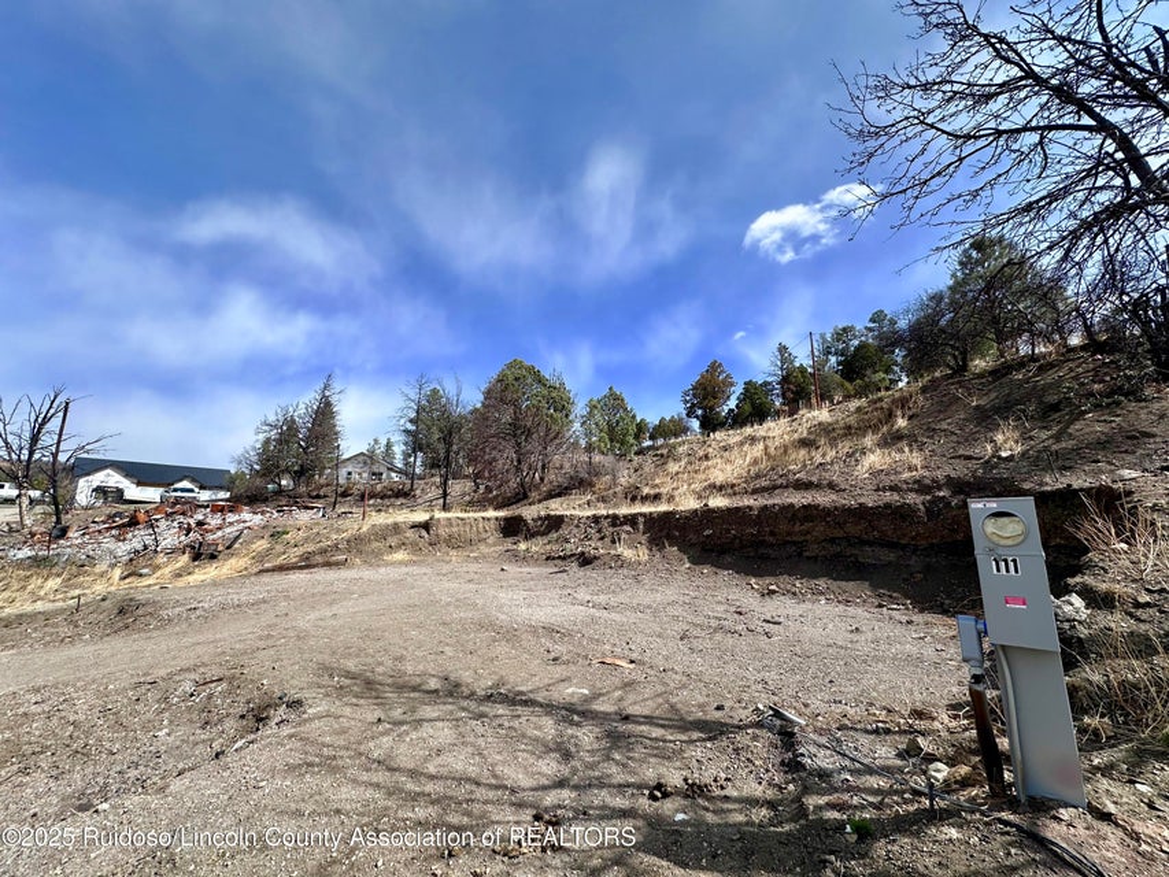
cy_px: 438
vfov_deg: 85.7
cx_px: 584
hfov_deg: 102.1
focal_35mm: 14
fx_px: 473
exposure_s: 1/1825
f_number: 2.2
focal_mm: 2.22
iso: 50
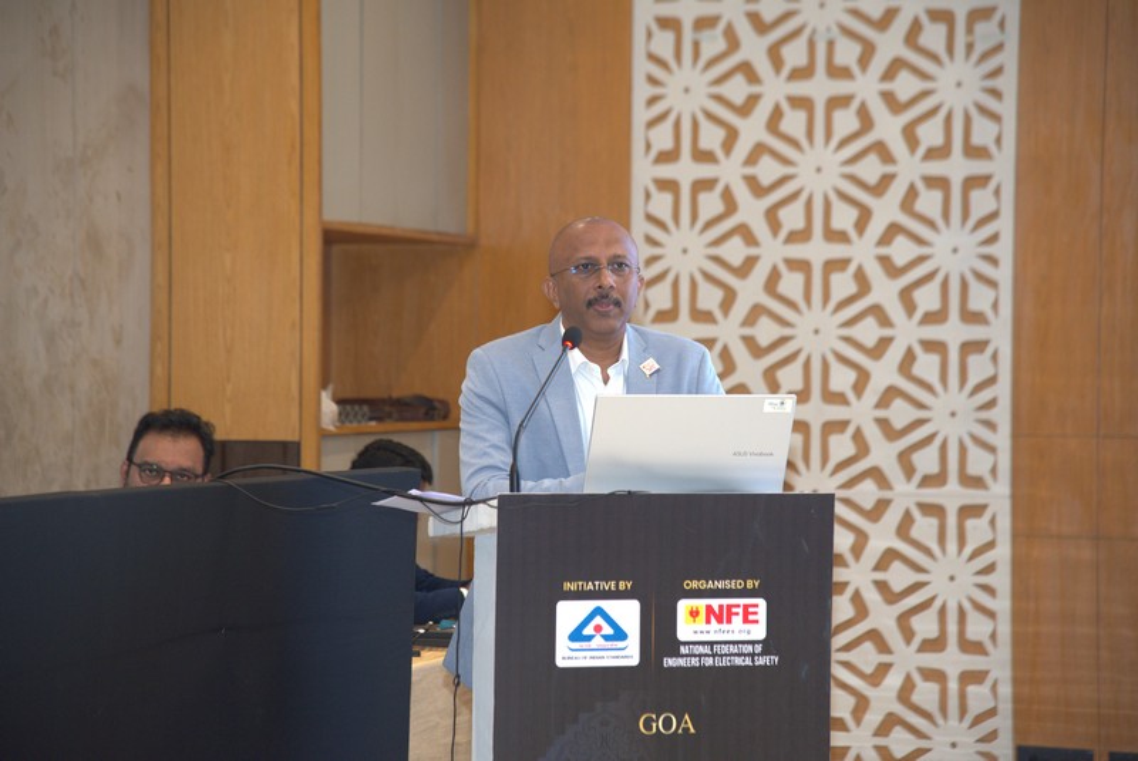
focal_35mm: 120
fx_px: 3797
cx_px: 569
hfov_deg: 17.0
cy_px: 380
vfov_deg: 11.4
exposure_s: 1/100
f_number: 4
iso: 1000
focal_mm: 120
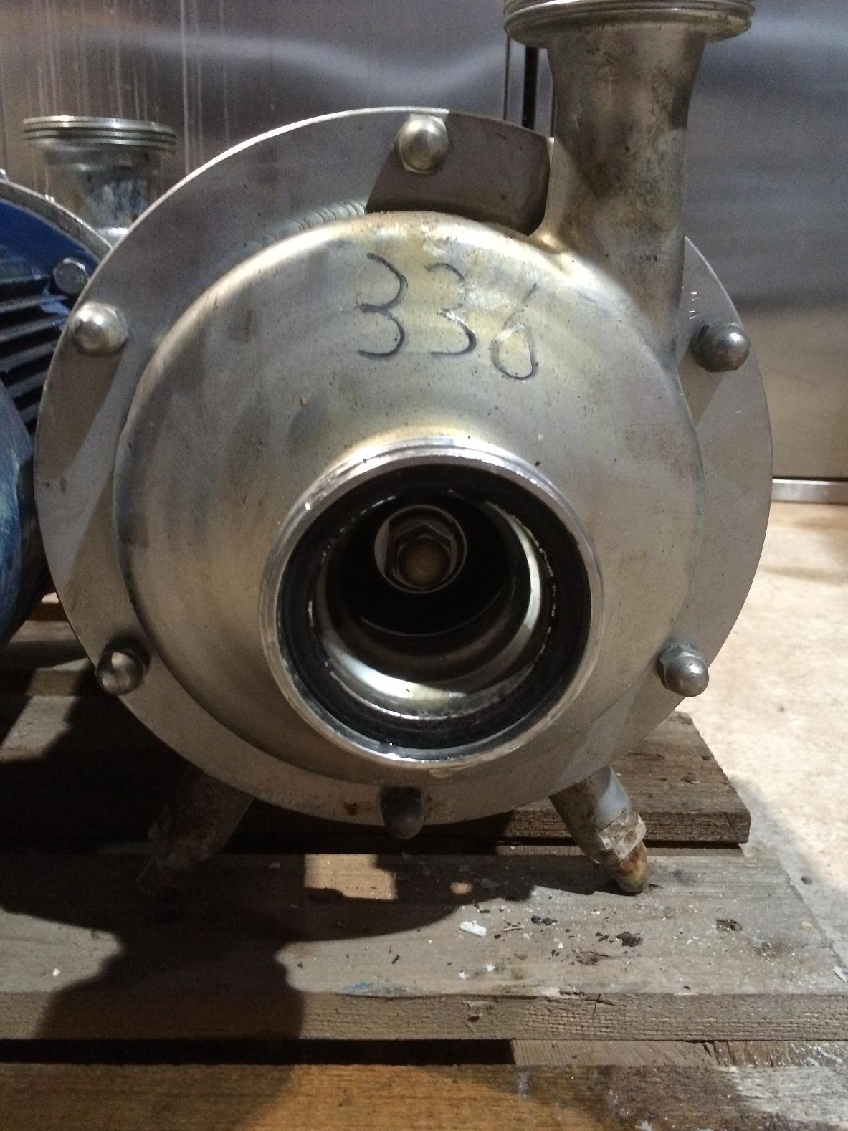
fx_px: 980
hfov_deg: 46.8
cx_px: 429
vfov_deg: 60.0
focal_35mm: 30
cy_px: 551
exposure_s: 1/15
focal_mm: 4.15
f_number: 2.2
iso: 320
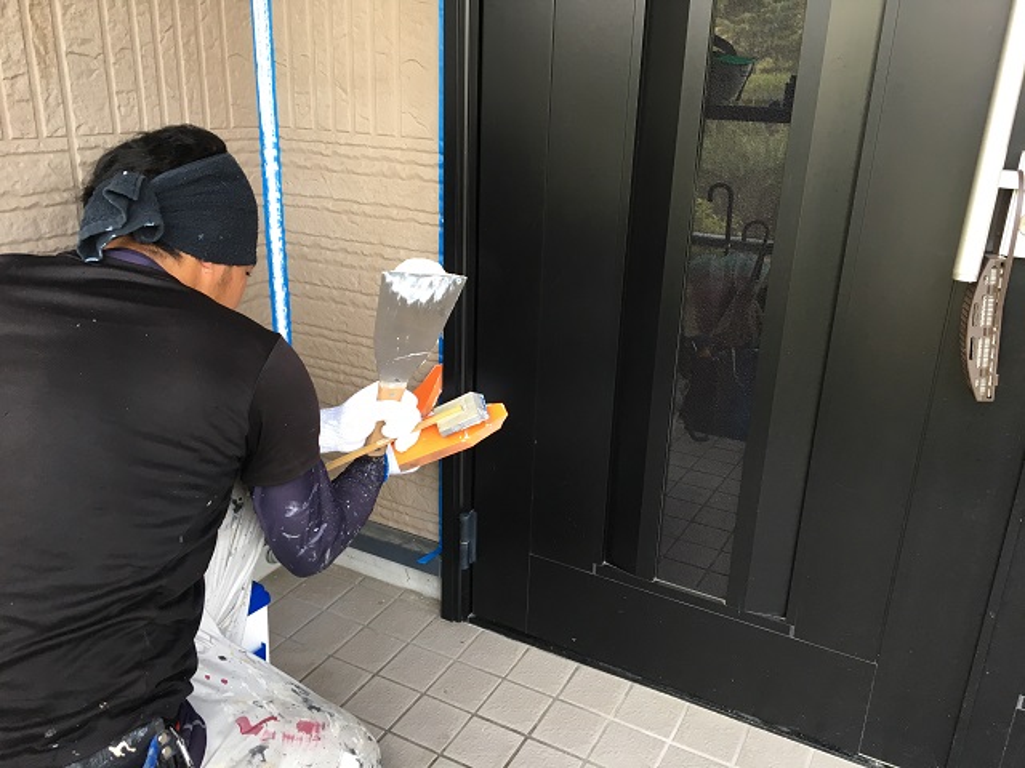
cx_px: 512
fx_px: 859
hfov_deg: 61.7
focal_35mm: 29
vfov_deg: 48.2
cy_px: 384
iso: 32
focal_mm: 4.15
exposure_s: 1/30
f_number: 2.2
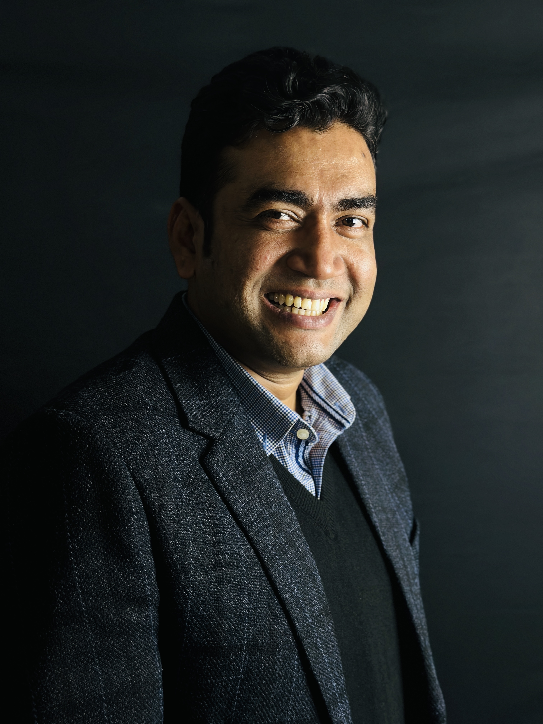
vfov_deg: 39.7
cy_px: 362
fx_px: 1004
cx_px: 272
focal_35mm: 48
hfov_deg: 30.3
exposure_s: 1/101
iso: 200
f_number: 1.78
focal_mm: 6.86
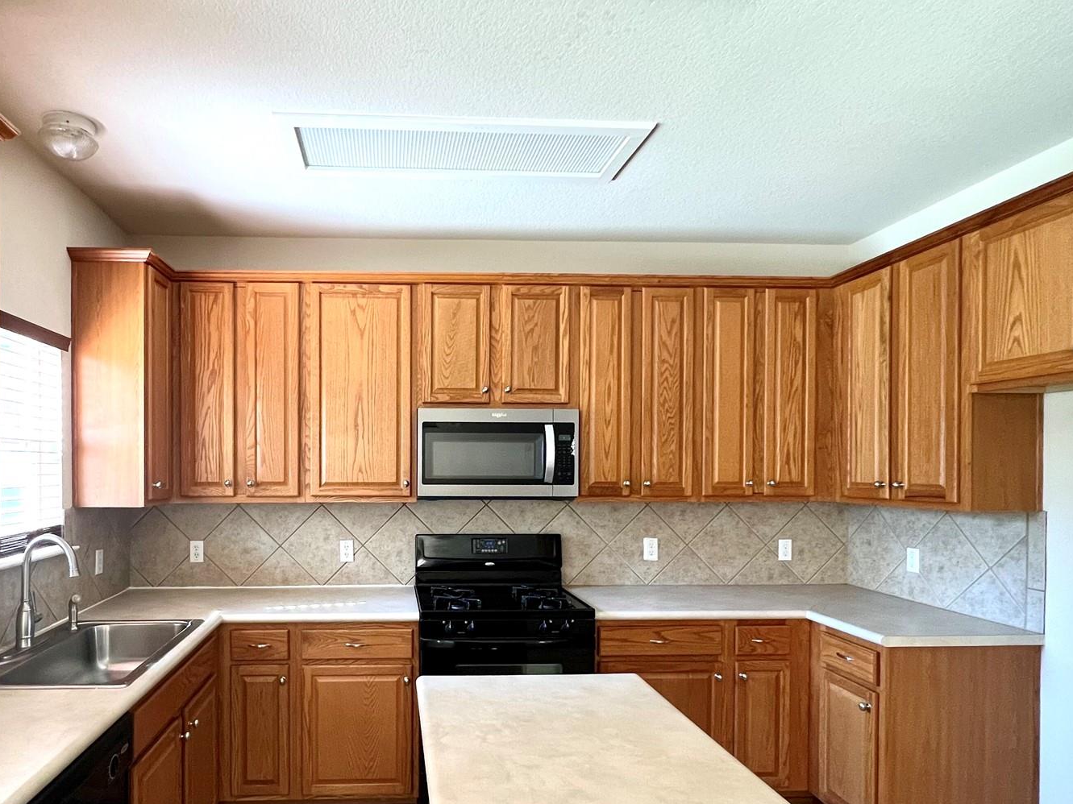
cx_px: 418
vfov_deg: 65.4
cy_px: 476
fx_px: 620
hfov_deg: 80.6
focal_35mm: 20
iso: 320
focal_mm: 1.57
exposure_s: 1/60
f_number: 1.8
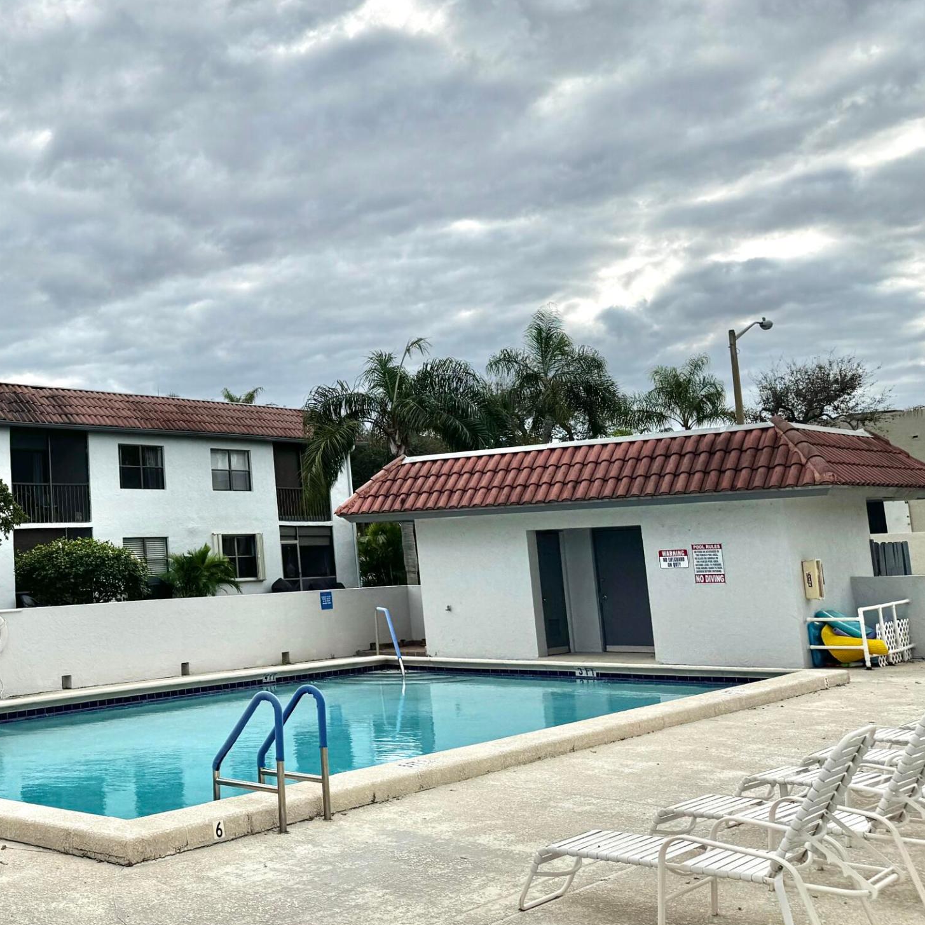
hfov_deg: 36.6
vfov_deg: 39.8
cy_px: 359
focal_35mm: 42
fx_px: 1270
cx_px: 33
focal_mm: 6.76
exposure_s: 1/3802
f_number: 1.78
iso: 80
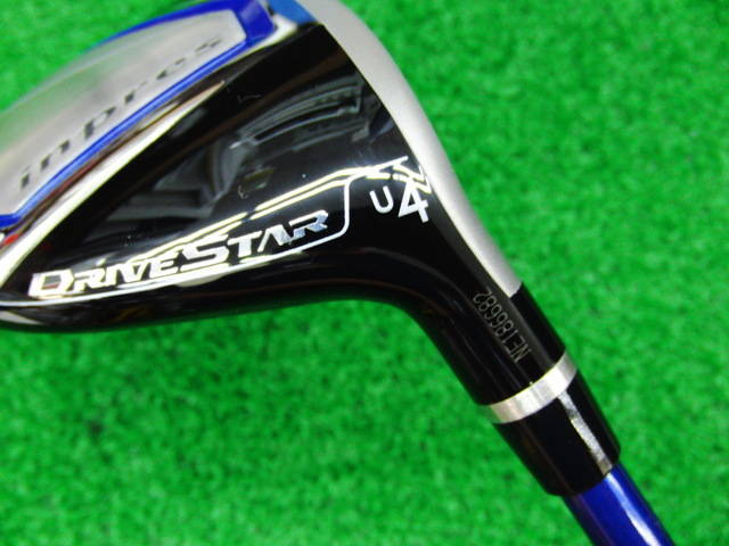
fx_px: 779
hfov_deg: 50.1
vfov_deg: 38.7
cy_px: 273
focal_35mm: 37
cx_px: 364
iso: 400
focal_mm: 6.42
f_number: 3.6
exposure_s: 1/20
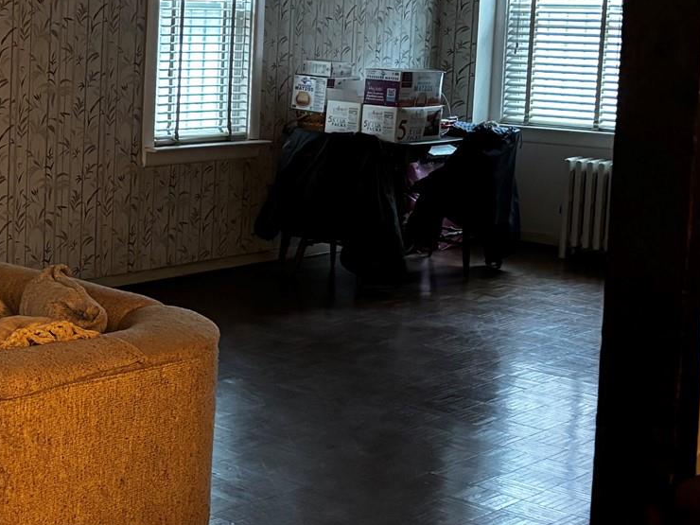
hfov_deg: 25.0
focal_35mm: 72
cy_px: 141
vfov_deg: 20.3
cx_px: -82
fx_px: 1456
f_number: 1.6
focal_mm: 5.96
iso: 800
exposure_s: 1/30
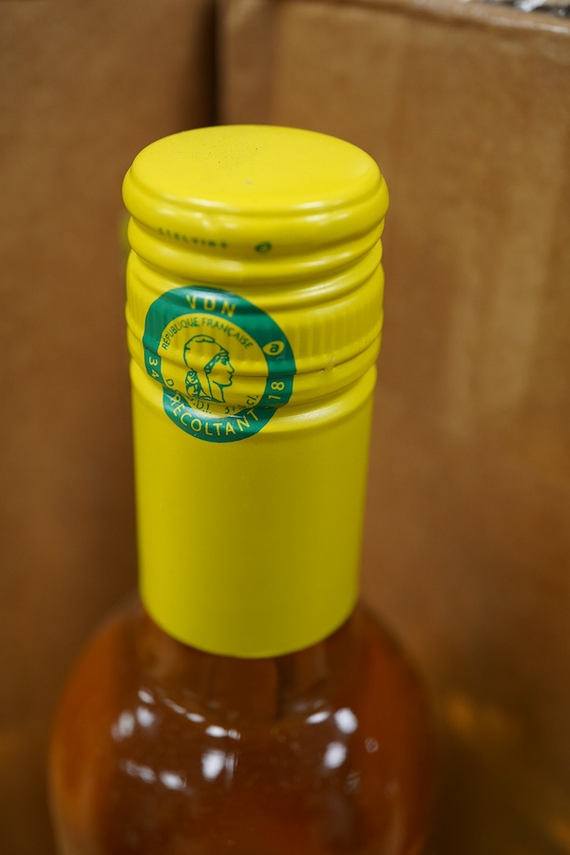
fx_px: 1069
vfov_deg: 43.6
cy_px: 428
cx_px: 285
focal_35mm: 45
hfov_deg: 29.9
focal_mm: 30
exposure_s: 1/125
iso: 1250
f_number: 7.1
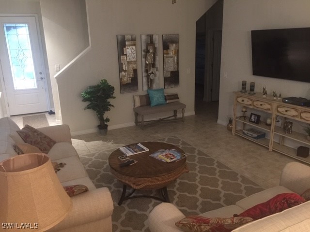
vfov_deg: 48.2
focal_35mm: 29
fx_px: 260
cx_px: 155
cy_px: 116
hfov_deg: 61.7
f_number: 2.2
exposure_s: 1/10
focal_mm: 4.15
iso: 125
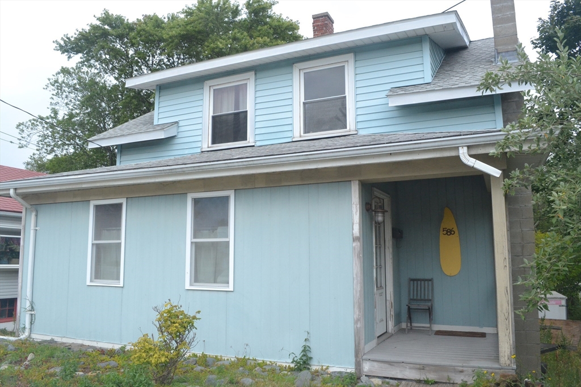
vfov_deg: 47.9
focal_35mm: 27
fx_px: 436
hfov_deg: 67.4
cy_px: 194
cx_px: 290
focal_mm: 18
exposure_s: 1/320
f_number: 9
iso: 1600
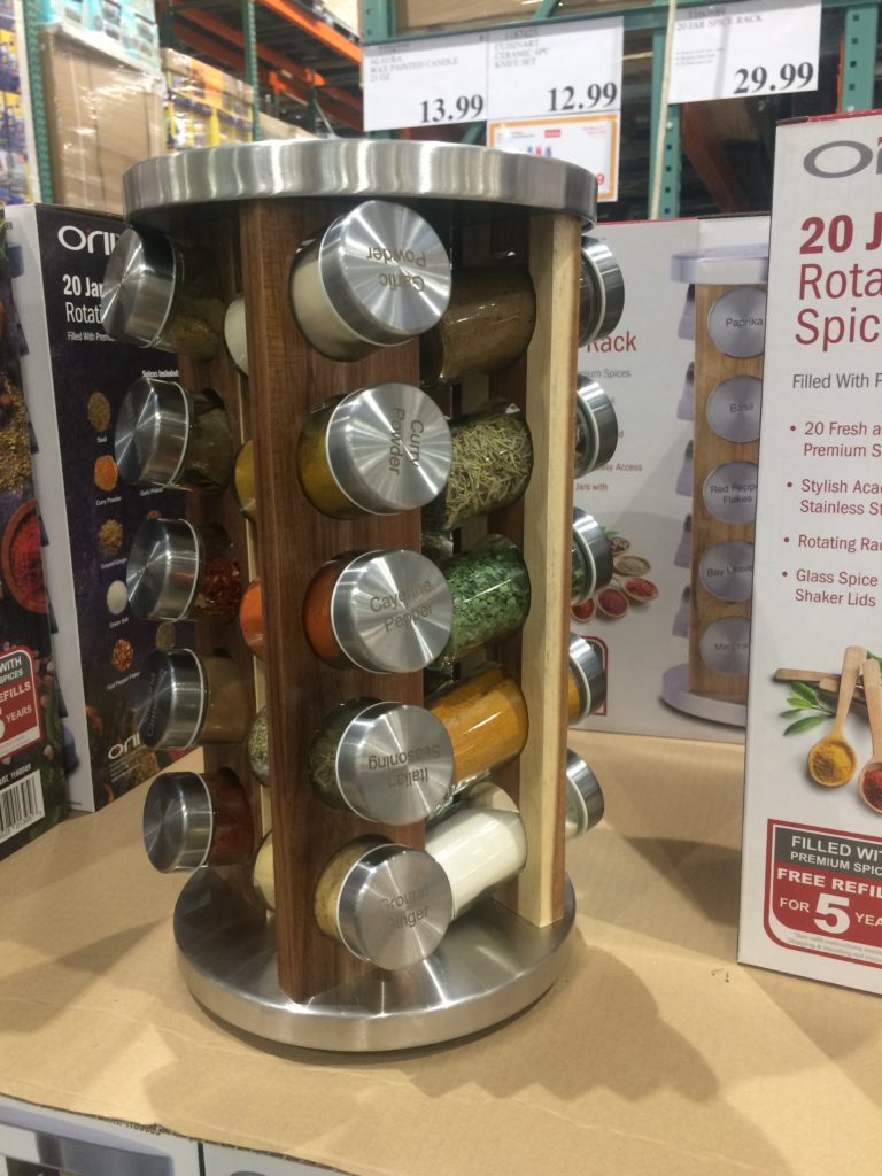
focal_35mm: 29
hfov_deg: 48.2
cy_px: 588
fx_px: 985
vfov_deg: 61.7
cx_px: 441
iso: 100
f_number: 2.2
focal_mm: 4.15
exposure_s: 1/30
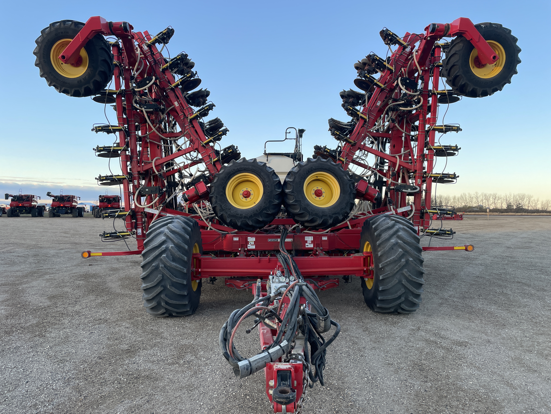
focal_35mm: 26
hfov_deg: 67.3
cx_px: 276
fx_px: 414
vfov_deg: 53.1
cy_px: 207
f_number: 1.6
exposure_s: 1/356
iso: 32
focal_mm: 4.2
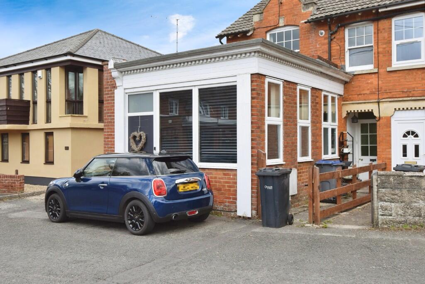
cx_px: 212
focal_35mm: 36
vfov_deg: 37.0
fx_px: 425
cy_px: 142
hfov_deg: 53.1
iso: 200
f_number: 8
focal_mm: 24
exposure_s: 1/250
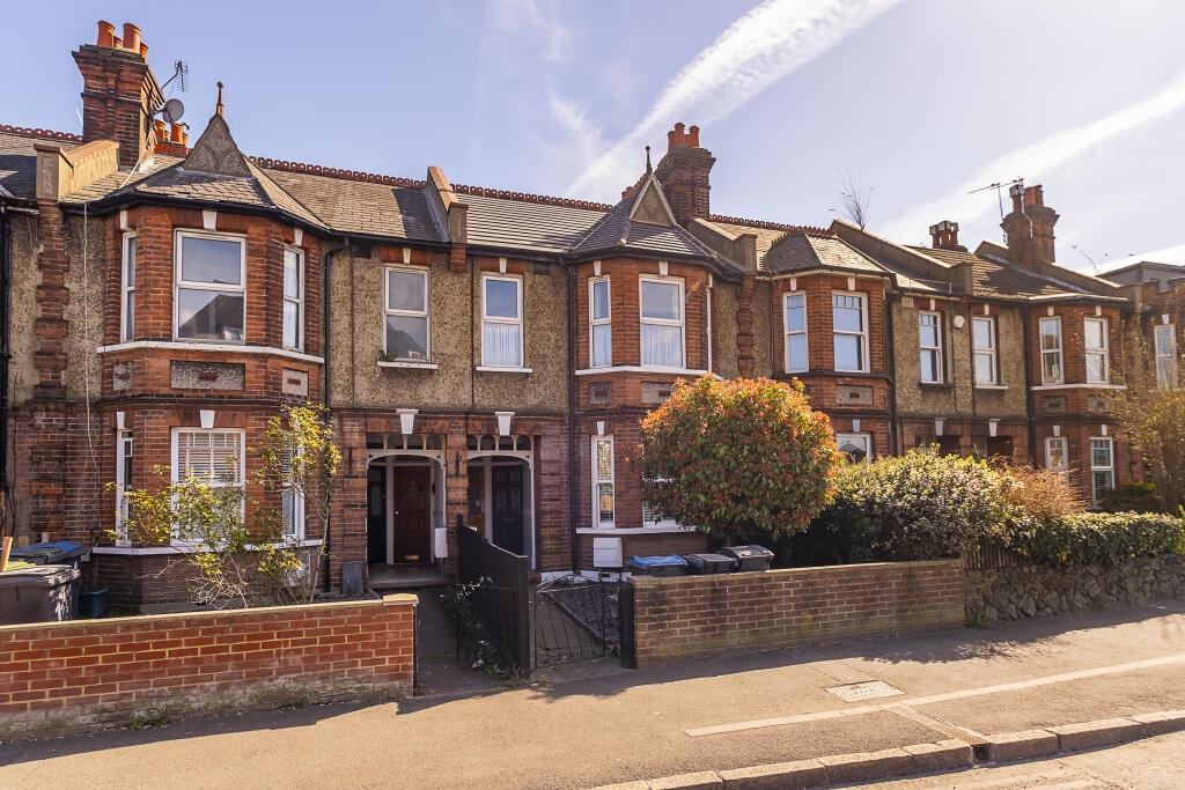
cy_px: 395
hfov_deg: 84.0
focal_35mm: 20
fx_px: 658
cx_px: 592
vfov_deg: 61.9
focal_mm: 13.2
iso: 320
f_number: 5.6
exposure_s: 1/400
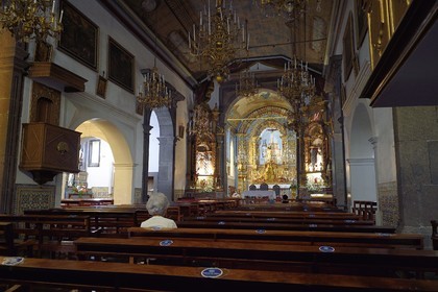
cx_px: 219
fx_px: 328
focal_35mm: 27
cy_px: 146
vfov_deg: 47.9
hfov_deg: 67.4
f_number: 7.1
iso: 1600
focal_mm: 27
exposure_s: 1/6
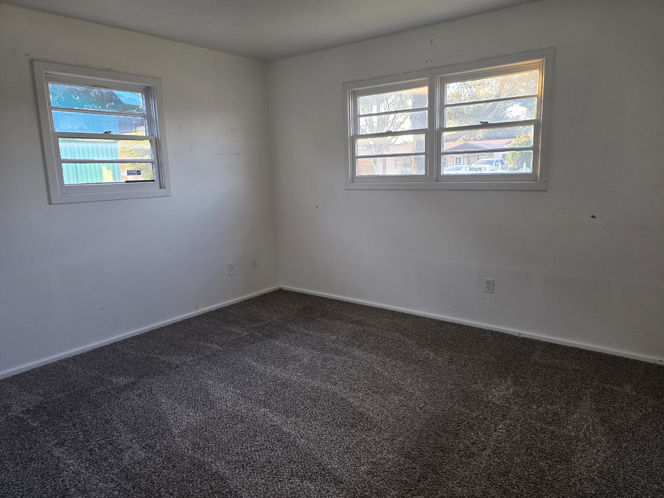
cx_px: 332
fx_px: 441
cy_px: 249
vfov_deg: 58.9
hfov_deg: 73.9
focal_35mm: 23
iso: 200
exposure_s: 1/120
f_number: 1.7
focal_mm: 6.3
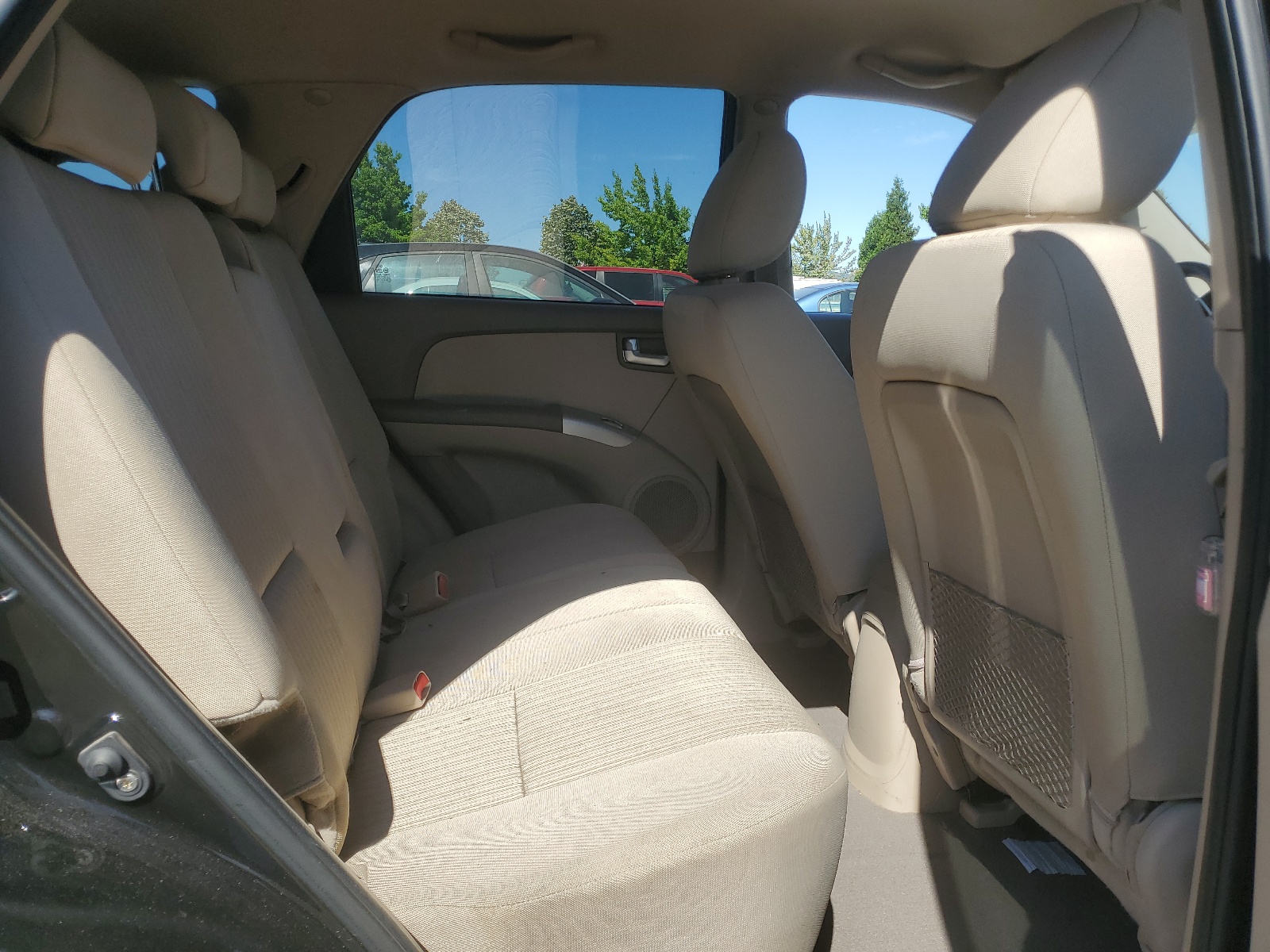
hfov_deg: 67.3
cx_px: 635
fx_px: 954
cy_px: 476
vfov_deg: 53.1
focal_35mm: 26
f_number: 1.5
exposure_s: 1/2000
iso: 50
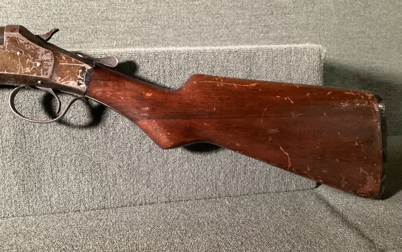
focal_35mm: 33
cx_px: 201
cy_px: 118
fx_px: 362
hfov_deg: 58.1
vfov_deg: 38.3
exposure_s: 1/24
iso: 800
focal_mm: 3.3
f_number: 2.4
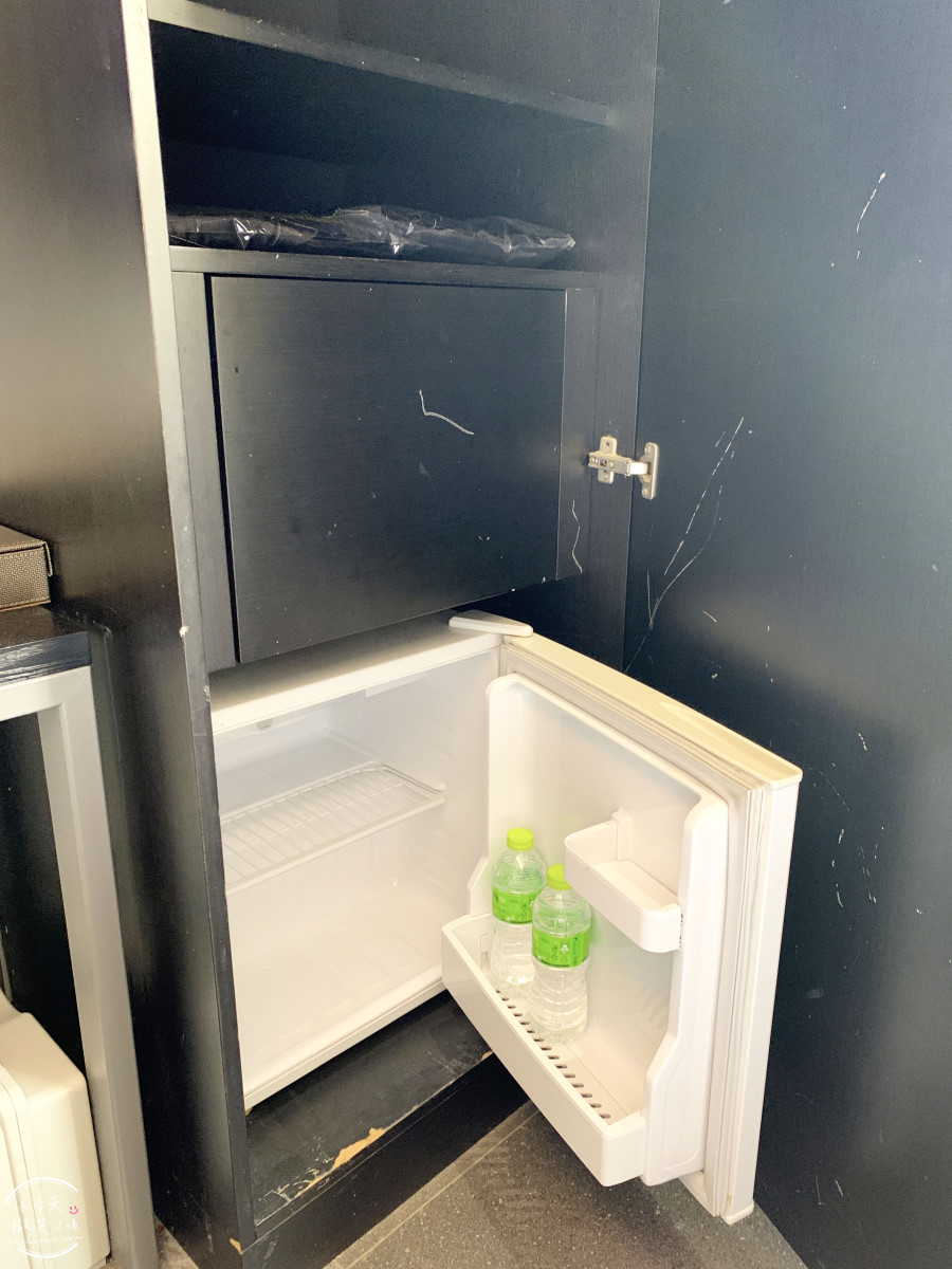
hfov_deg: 53.1
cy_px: 634
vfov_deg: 67.3
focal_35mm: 26
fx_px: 953
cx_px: 476
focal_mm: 4.25
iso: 400
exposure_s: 1/31
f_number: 1.8
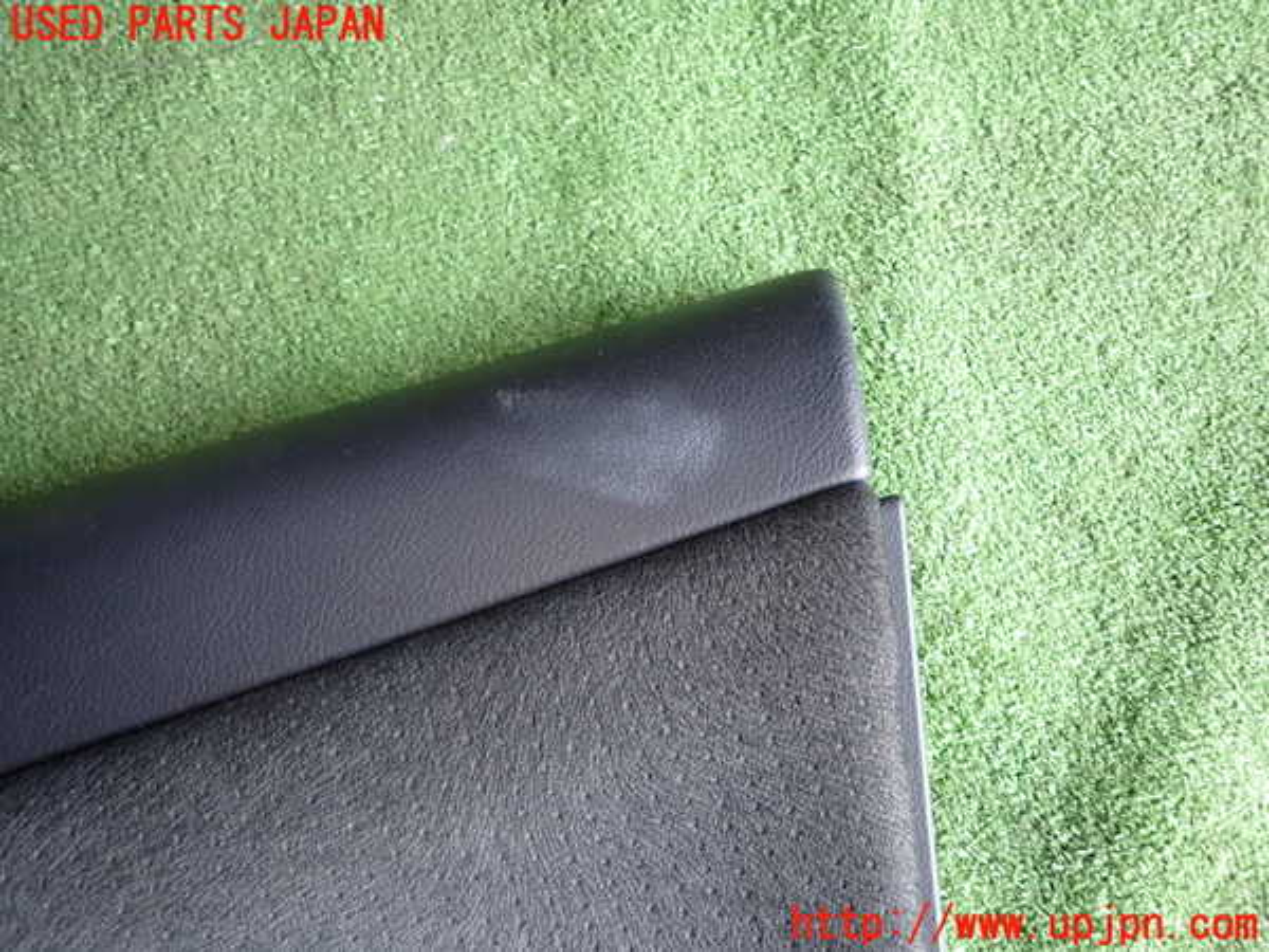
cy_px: 476
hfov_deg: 69.4
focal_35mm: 25
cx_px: 634
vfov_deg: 54.9
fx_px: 916
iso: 200
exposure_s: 1/50
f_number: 2
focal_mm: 4.5
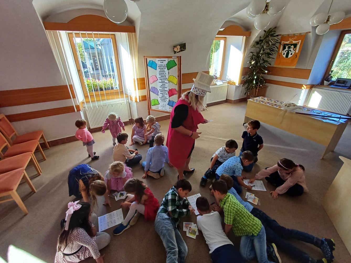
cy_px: 132
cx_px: 176
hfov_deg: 94.5
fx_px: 162
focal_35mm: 16
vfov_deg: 78.1
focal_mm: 1.64
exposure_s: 1/100
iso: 64
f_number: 2.2
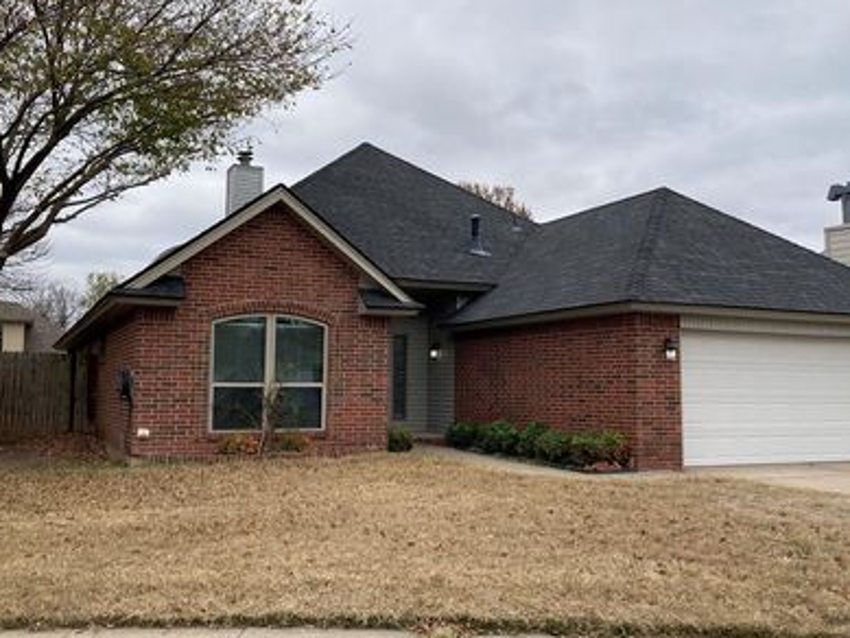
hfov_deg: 51.3
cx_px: 444
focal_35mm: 36
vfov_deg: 39.7
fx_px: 884
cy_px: 300
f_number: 1.8
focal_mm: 3.99
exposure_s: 1/738
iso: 20
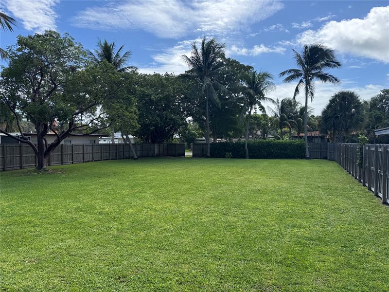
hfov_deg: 71.6
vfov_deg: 56.8
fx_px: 270
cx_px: 194
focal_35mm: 24
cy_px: 146
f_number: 1.78
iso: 80
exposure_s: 1/3413
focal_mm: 6.76
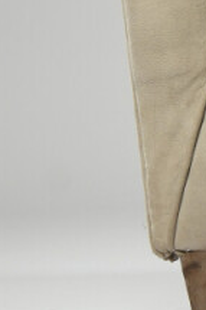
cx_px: 570
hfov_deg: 5.8
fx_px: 1917
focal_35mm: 223
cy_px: -120
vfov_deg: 9.1
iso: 400
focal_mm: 40
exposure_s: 1/125
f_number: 5.6
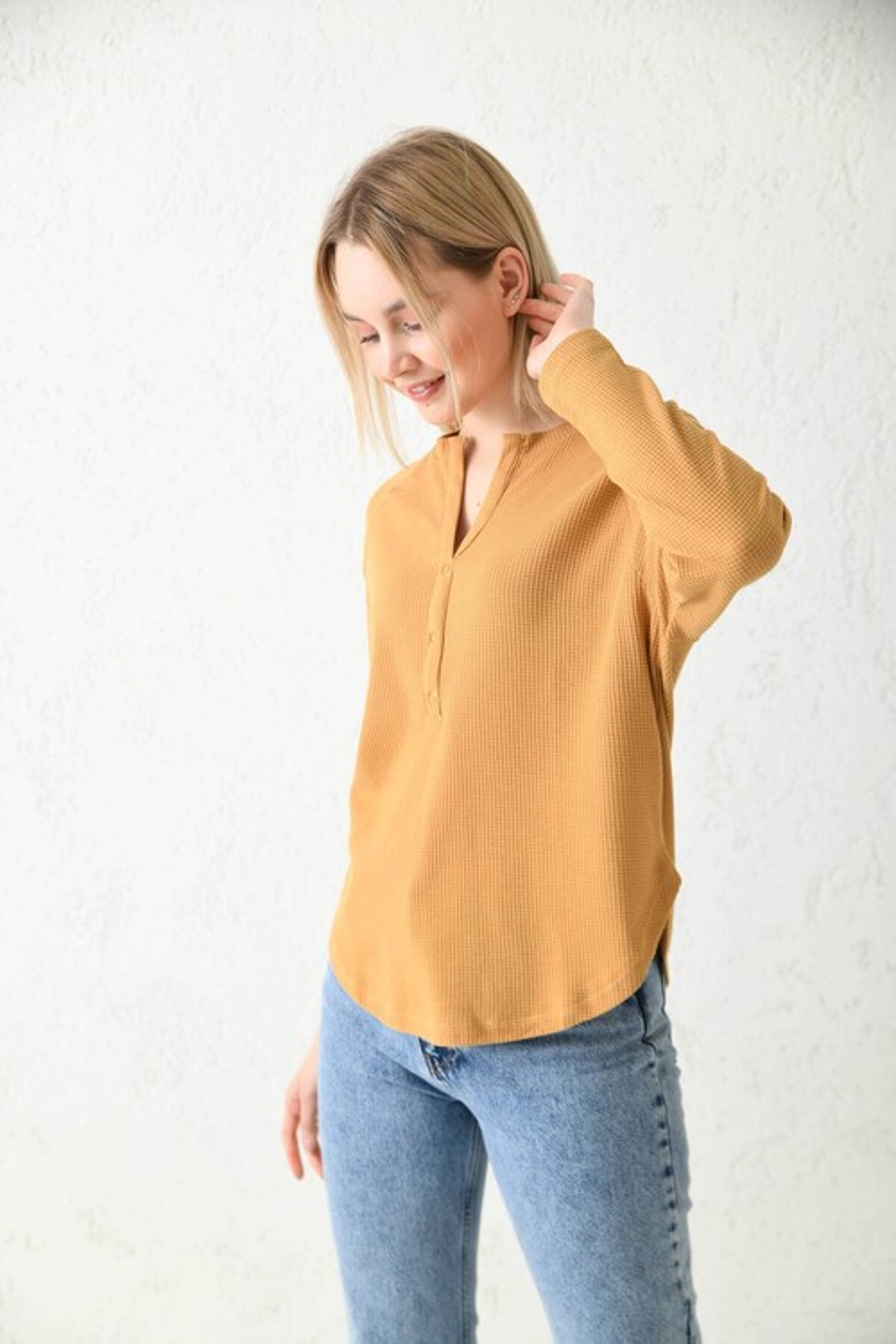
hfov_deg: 21.9
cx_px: 448
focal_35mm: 62
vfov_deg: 32.4
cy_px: 672
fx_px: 2314
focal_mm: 62
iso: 100
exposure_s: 1/160
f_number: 5.6
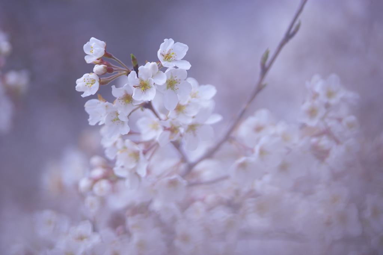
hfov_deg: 6.9
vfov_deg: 4.6
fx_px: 3192
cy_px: 128
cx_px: 192
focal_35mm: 300
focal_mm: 300
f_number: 4
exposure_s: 1/2500
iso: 200
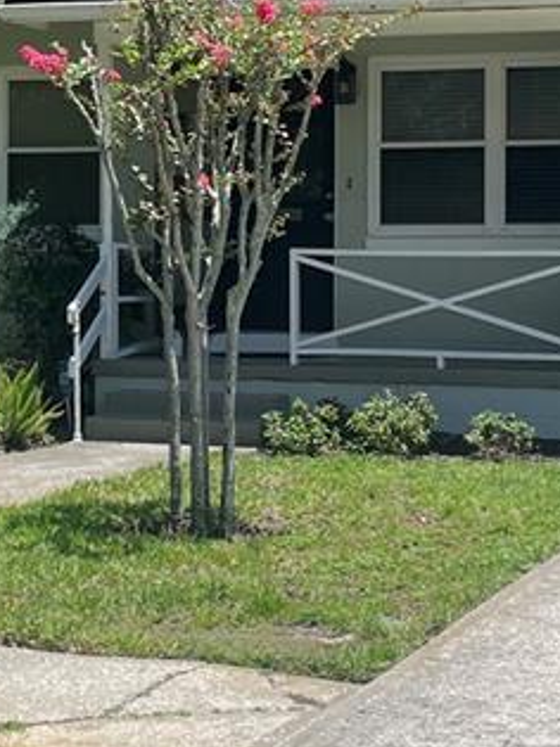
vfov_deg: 19.8
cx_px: 278
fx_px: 2137
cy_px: 299
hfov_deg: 14.9
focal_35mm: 99
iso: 32
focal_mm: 4.2
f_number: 1.6
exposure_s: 1/3401
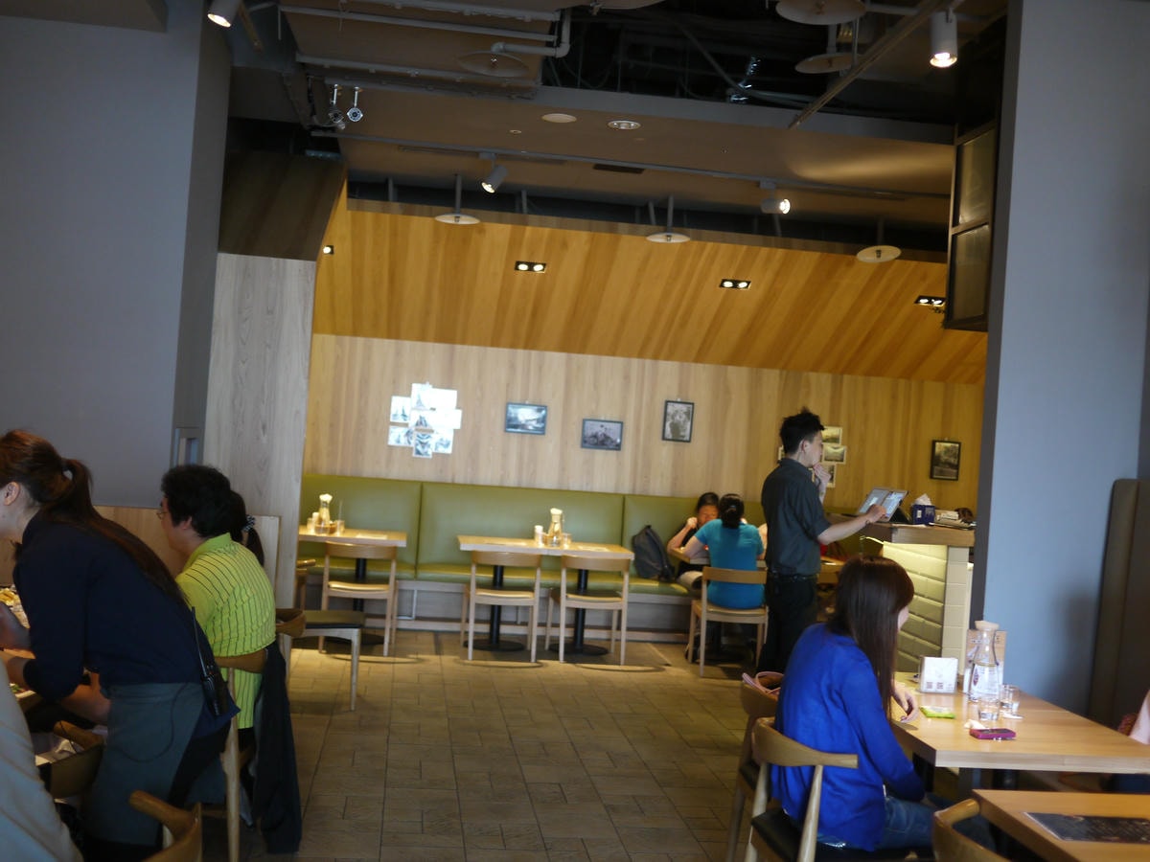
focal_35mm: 40
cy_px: 431
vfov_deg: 36.0
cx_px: 575
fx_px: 1329
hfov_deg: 46.8
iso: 400
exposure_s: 1/60
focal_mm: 20
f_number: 1.7
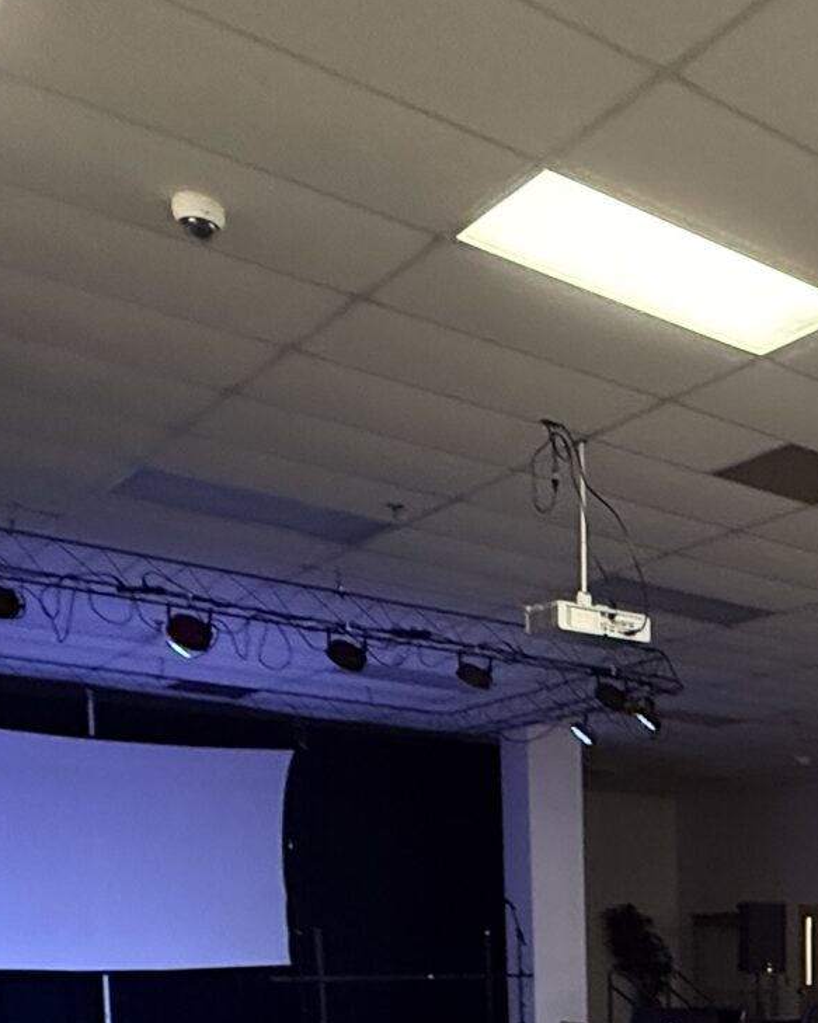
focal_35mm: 48
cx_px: 1019
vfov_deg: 34.0
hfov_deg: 27.2
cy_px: 1104
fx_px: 1453
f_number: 2.2
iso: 800
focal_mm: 2.22
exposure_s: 1/60
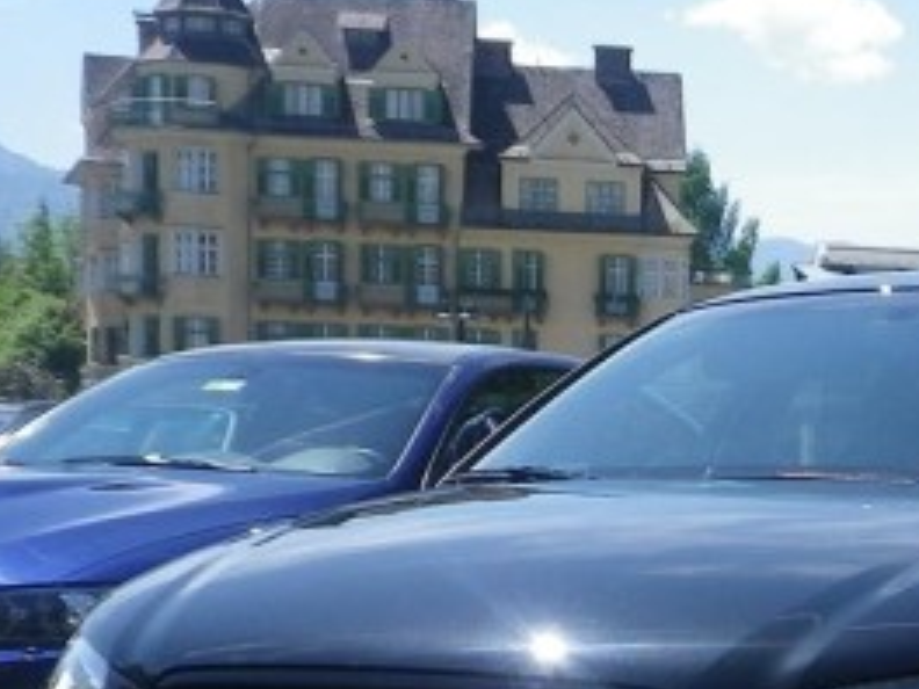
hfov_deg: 22.0
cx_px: 971
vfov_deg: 16.9
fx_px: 2257
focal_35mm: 85
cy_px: 745
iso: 80
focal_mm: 5.1
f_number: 3.5
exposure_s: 1/500
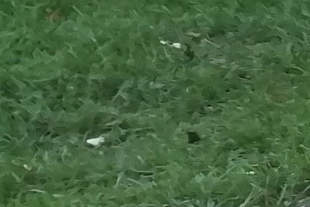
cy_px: 129
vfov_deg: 7.0
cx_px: 1072
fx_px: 1688
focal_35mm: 196
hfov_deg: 8.1
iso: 80
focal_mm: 3.46
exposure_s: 1/100
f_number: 2.2
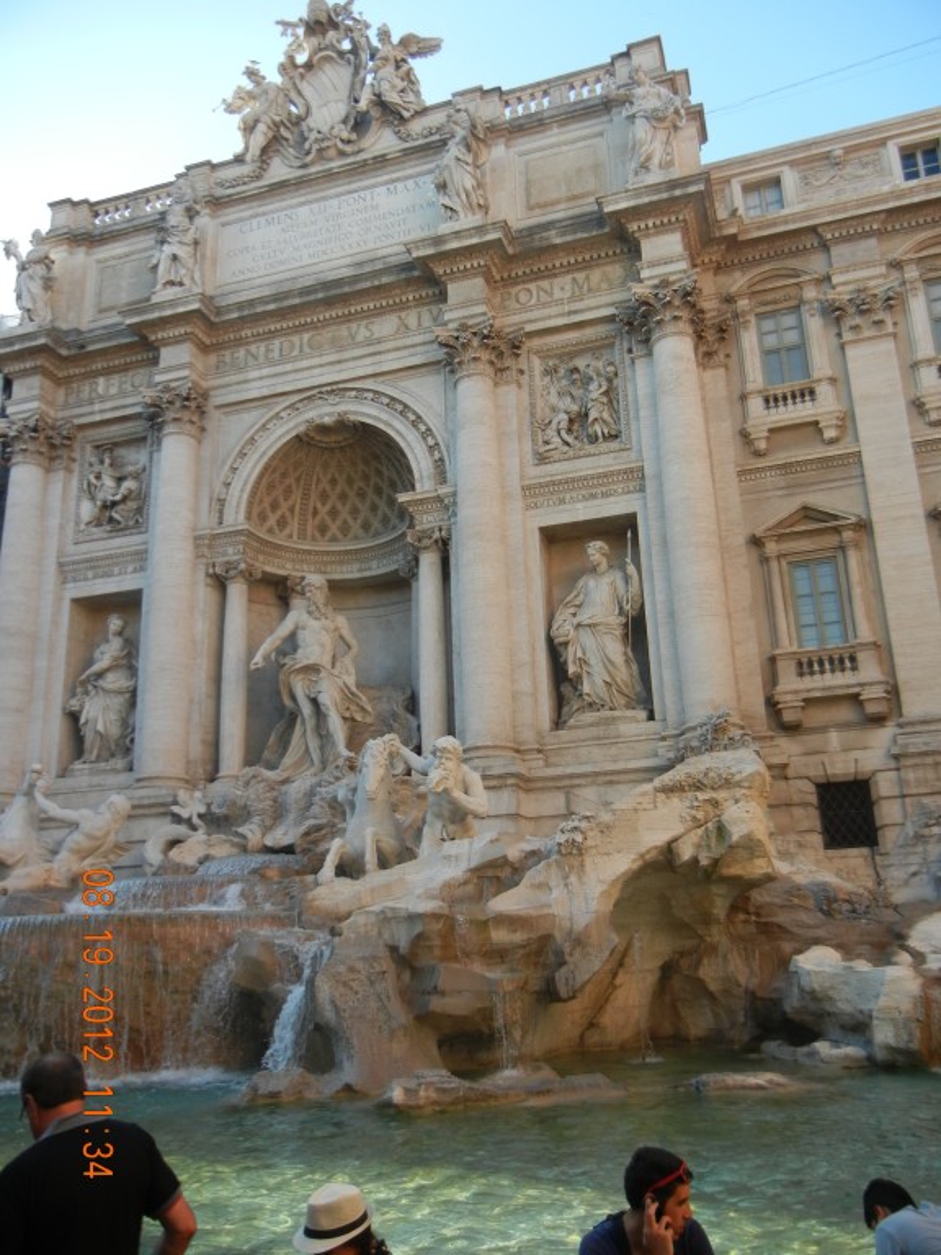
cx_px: 470
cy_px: 628
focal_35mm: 30
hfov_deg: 46.8
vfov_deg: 60.0
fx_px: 1087
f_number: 3.5
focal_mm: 5.4
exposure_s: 1/340
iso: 160
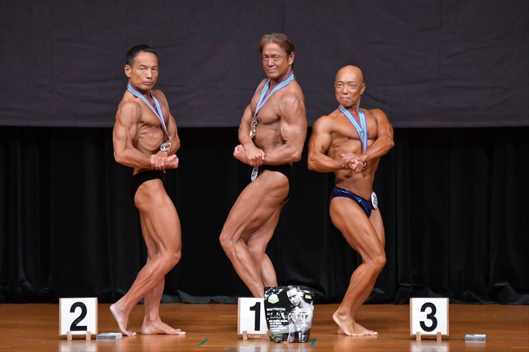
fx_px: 4186
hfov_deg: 7.2
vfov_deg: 4.8
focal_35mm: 285
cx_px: 264
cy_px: 176
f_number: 5.6
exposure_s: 1/400
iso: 4000
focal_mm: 190
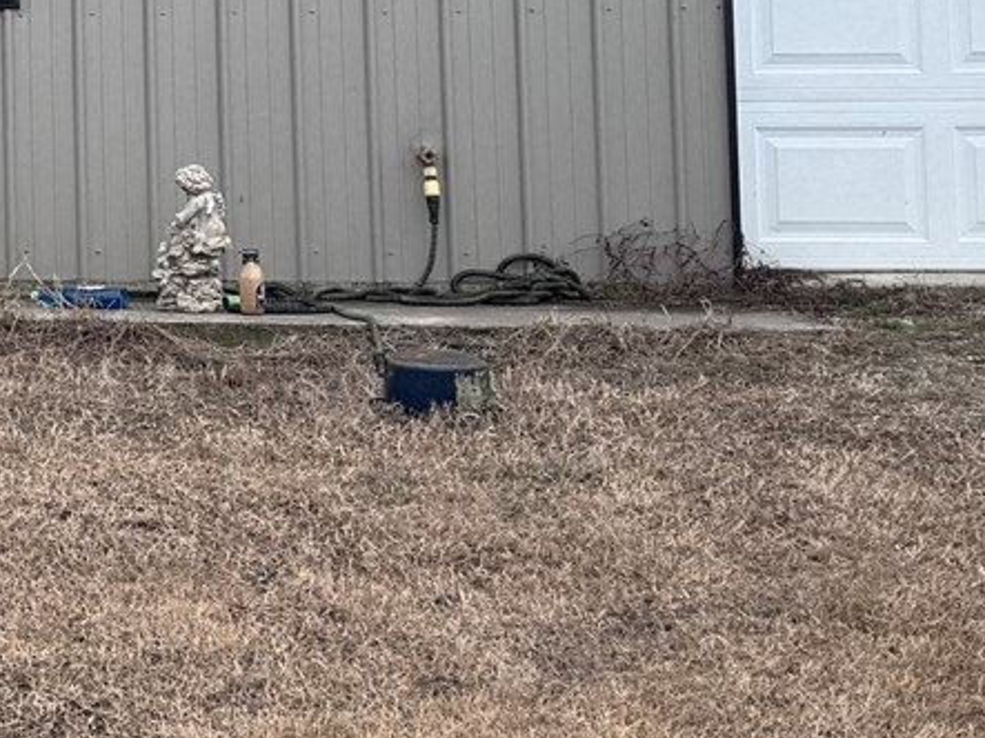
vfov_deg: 13.9
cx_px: -500
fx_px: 2959
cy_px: -82
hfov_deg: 17.1
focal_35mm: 104
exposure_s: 1/1524
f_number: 1.78
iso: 80
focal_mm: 6.76
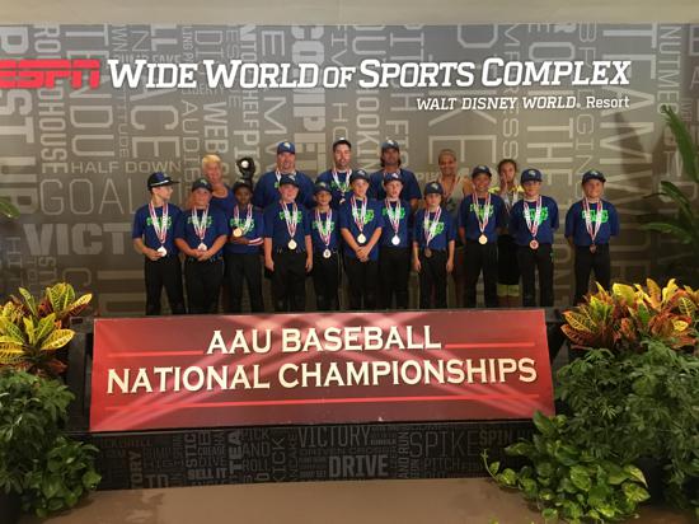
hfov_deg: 61.7
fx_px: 585
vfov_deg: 48.2
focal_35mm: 29
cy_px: 262
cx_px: 350
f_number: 2.2
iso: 250
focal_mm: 4.15
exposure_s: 1/15
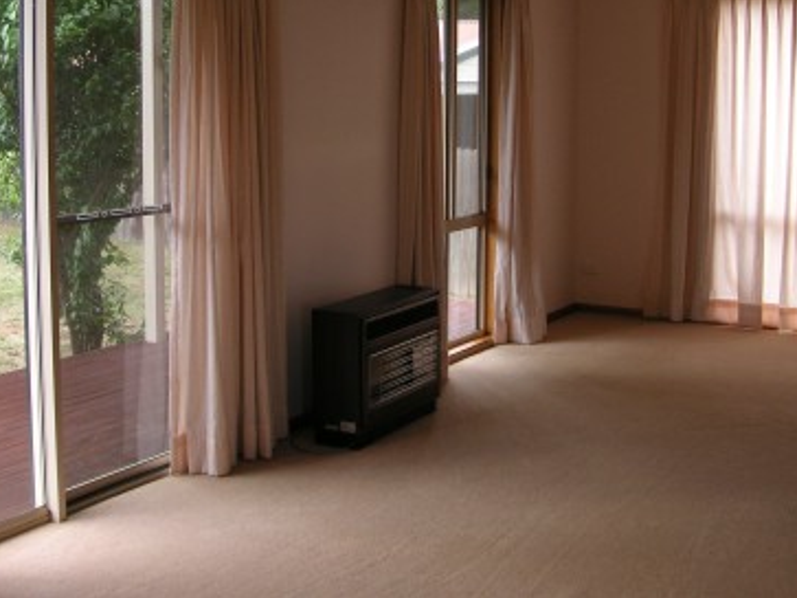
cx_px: 397
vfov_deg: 28.3
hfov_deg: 37.5
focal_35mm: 51
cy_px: 192
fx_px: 1174
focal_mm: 6.1
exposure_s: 1/90
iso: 50
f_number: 2.8
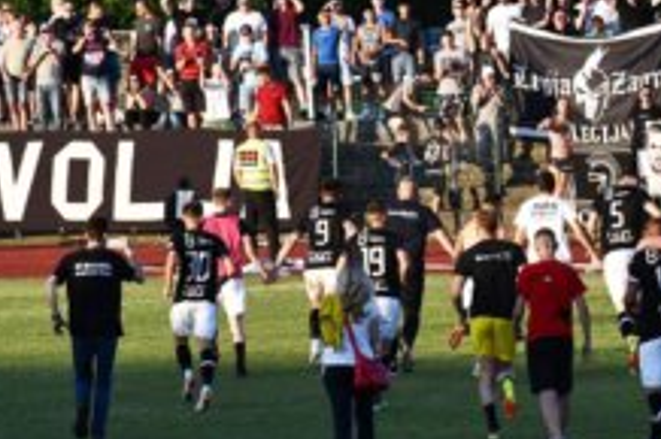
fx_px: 6788
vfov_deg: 3.7
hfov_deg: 5.6
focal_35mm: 370
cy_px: 159
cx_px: 512
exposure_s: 1/2500
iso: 1600
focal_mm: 112
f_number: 10
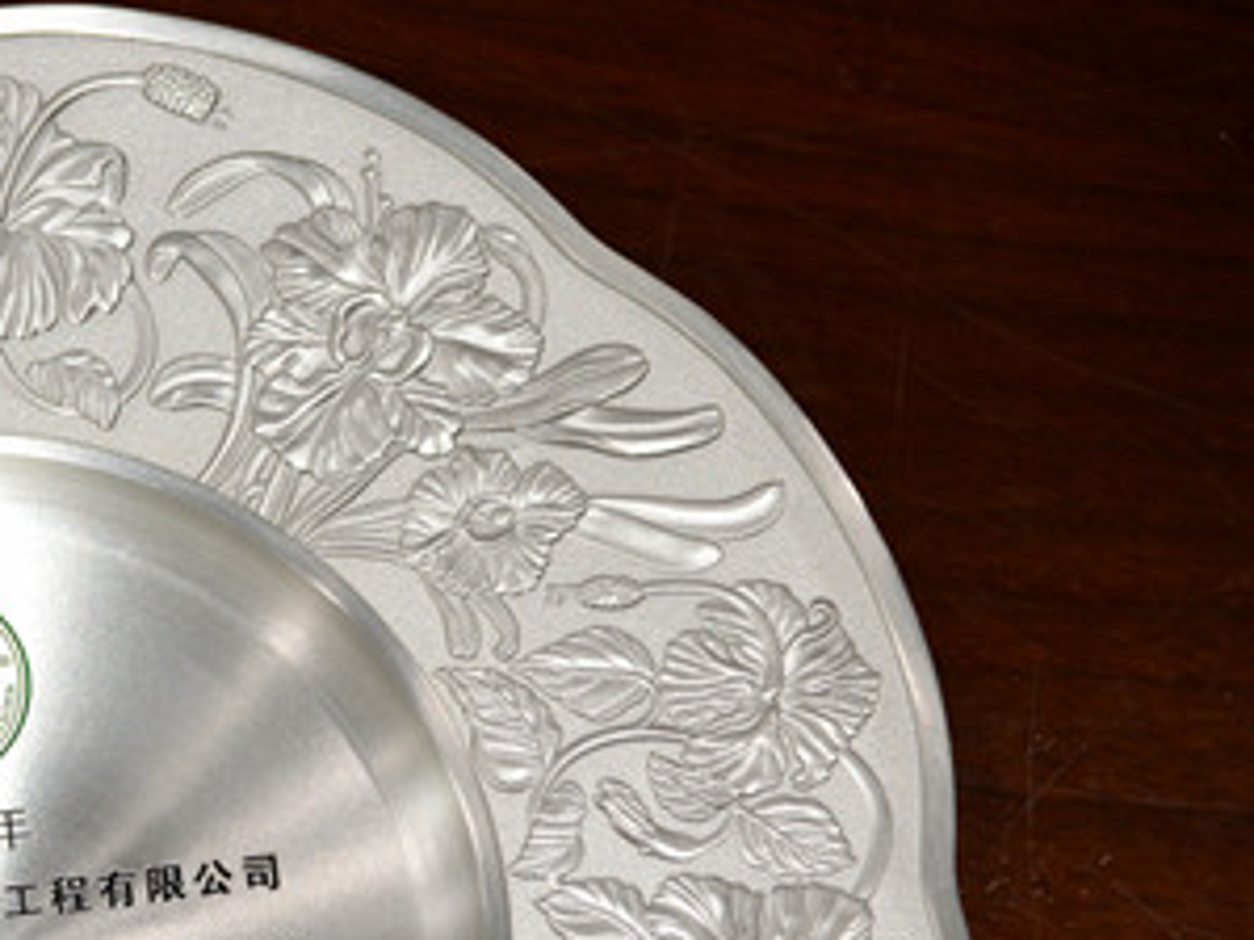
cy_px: 934
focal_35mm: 270
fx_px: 9777
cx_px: -130
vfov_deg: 5.5
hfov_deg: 7.3
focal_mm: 120
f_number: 5
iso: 800
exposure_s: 1/125
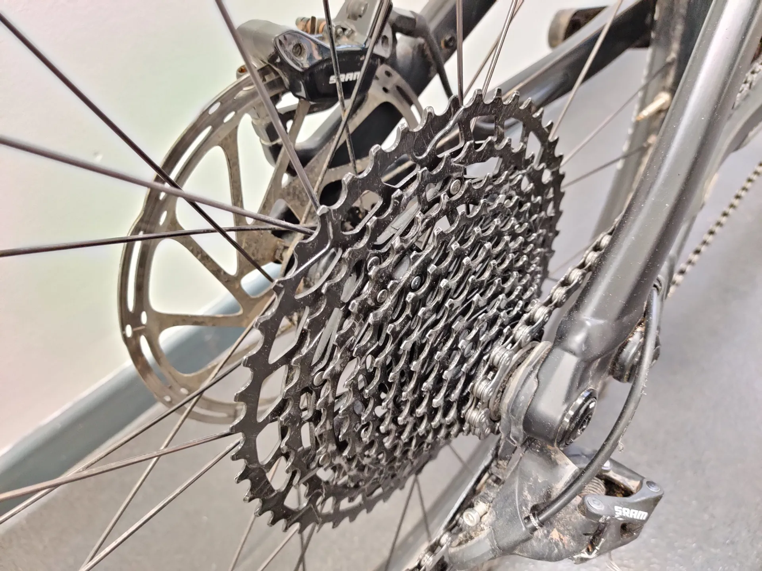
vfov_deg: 51.4
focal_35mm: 27
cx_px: 381
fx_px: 594
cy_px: 286
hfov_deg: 65.3
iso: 2000
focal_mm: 4.75
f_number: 1.65
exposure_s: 1/14
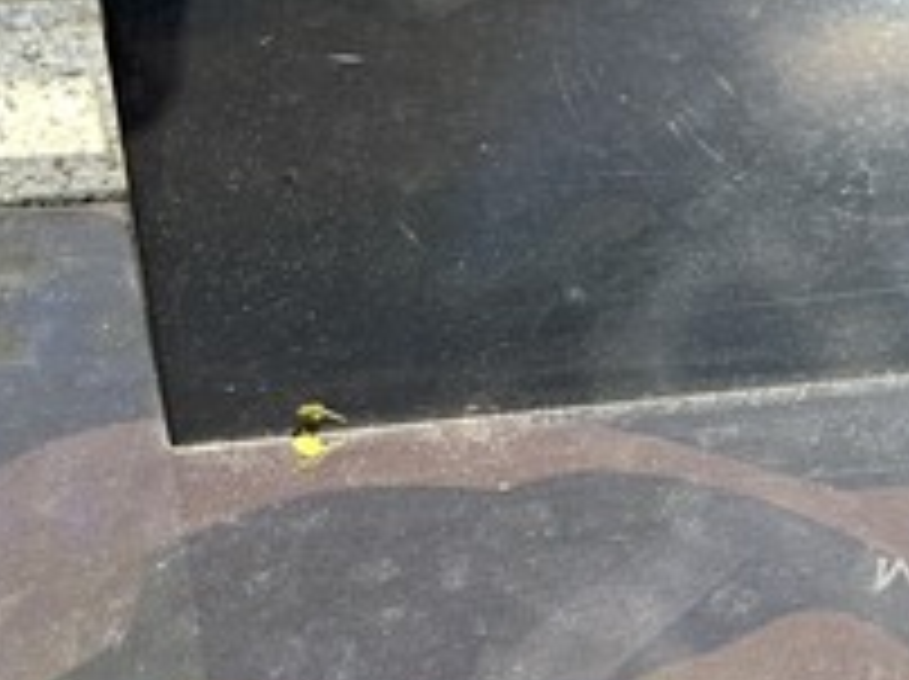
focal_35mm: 78
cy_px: -252
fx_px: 2046
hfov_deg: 21.9
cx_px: 1262
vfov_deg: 17.5
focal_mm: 5.7
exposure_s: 1/709
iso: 50
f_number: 1.5
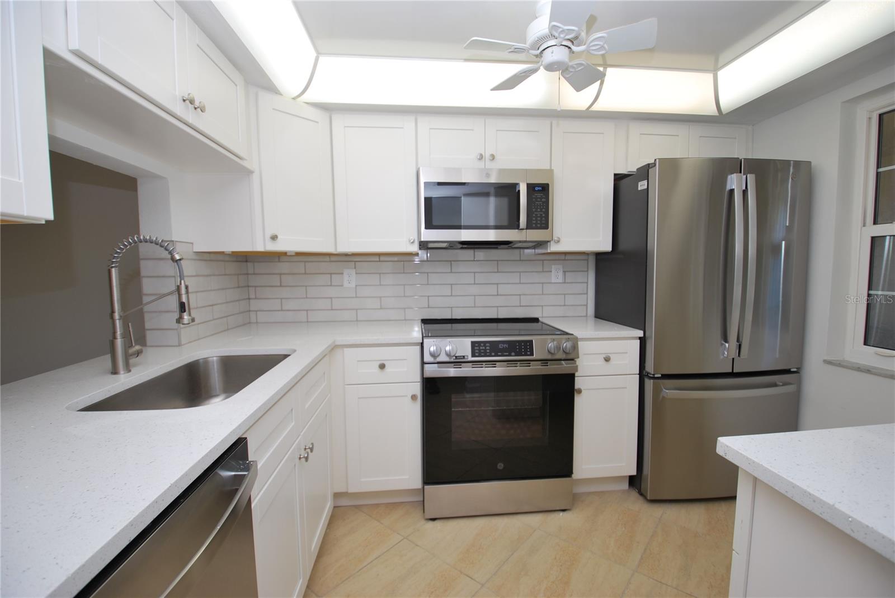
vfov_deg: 77.4
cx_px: 448
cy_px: 299
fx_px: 373
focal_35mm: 15
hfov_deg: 100.3
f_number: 3.5
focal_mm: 10
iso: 100
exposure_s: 1/60
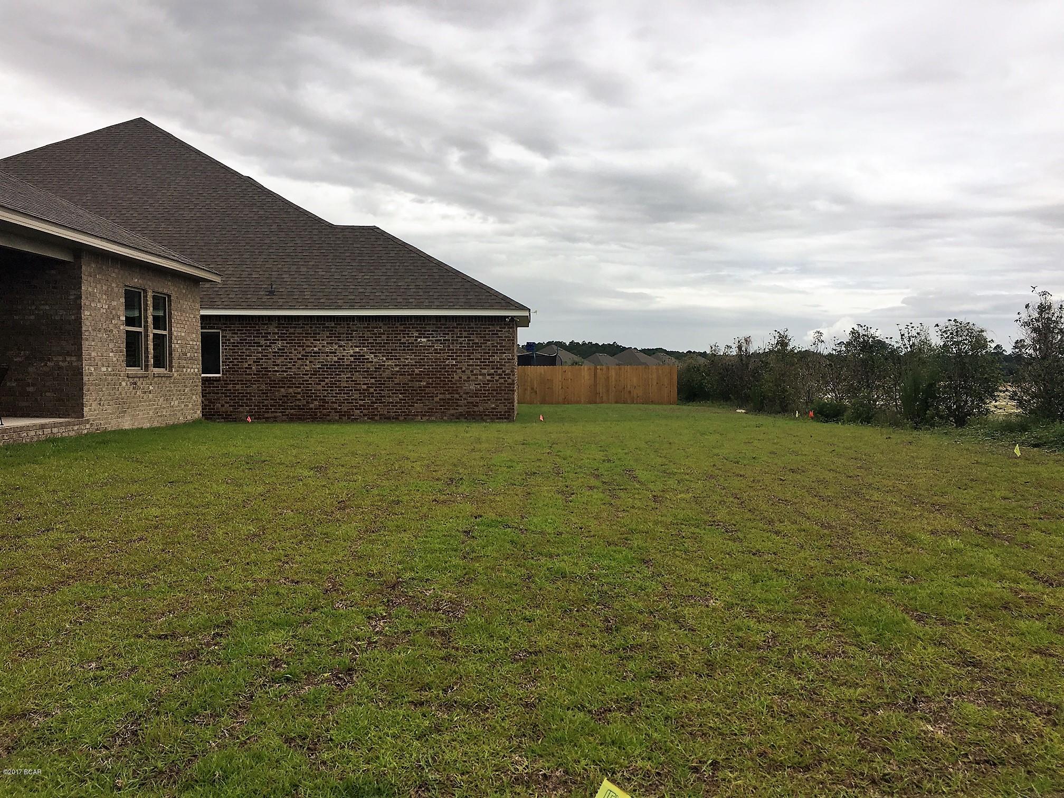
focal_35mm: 29
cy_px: 399
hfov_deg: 61.7
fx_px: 891
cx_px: 532
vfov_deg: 48.2
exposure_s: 1/1637
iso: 25
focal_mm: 4.15
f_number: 2.2
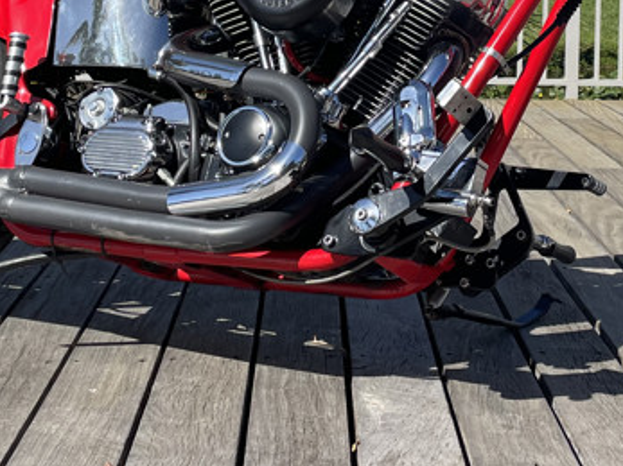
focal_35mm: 80
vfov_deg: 17.9
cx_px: 468
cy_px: -14
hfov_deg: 24.2
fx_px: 1439
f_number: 1.6
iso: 32
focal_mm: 4.2
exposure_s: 1/2817
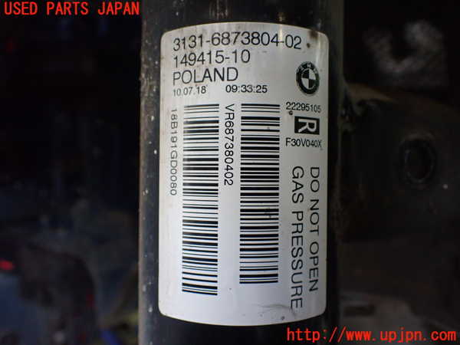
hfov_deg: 60.0
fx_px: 399
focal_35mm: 30
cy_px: 172
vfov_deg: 46.8
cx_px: 230
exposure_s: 1/125
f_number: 2.3
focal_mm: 5.4
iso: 800
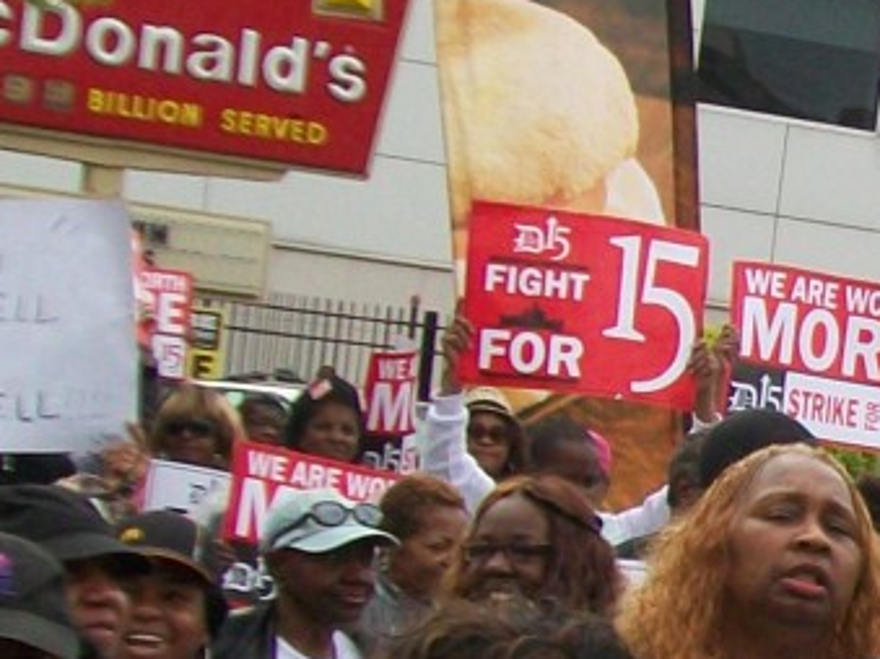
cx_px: 1848
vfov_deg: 9.0
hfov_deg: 10.9
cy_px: 815
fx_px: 4142
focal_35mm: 163
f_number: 2.7
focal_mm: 6
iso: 64
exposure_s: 1/640
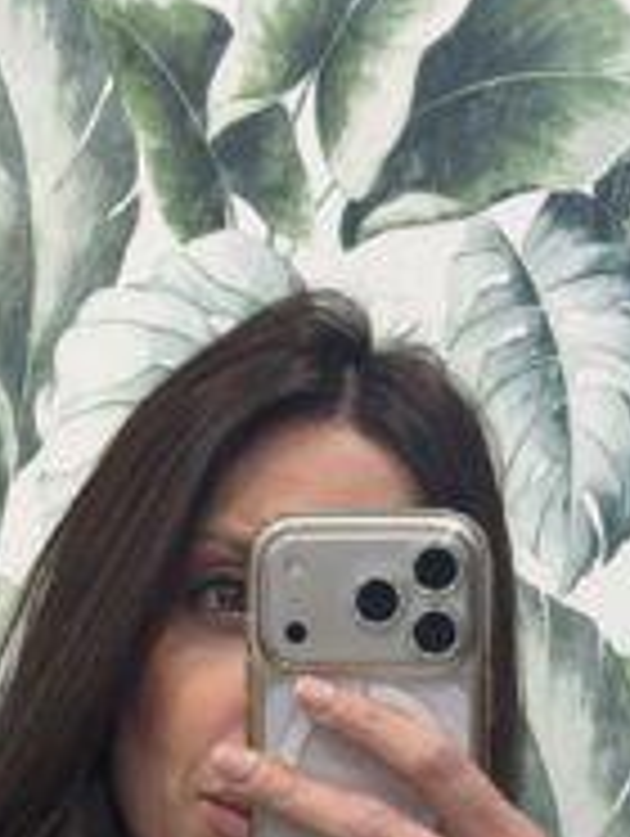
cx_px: 216
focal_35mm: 172
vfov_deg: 10.8
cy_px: 1442
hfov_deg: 8.6
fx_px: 4164
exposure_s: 1/50
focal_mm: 6.76
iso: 100
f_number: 1.78
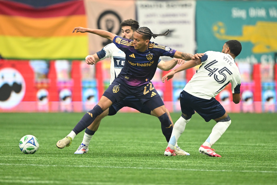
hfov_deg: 4.1
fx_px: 3847
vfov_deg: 2.8
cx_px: 138
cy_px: 92
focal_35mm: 500
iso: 3200
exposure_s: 1/1250
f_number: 4
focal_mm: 500
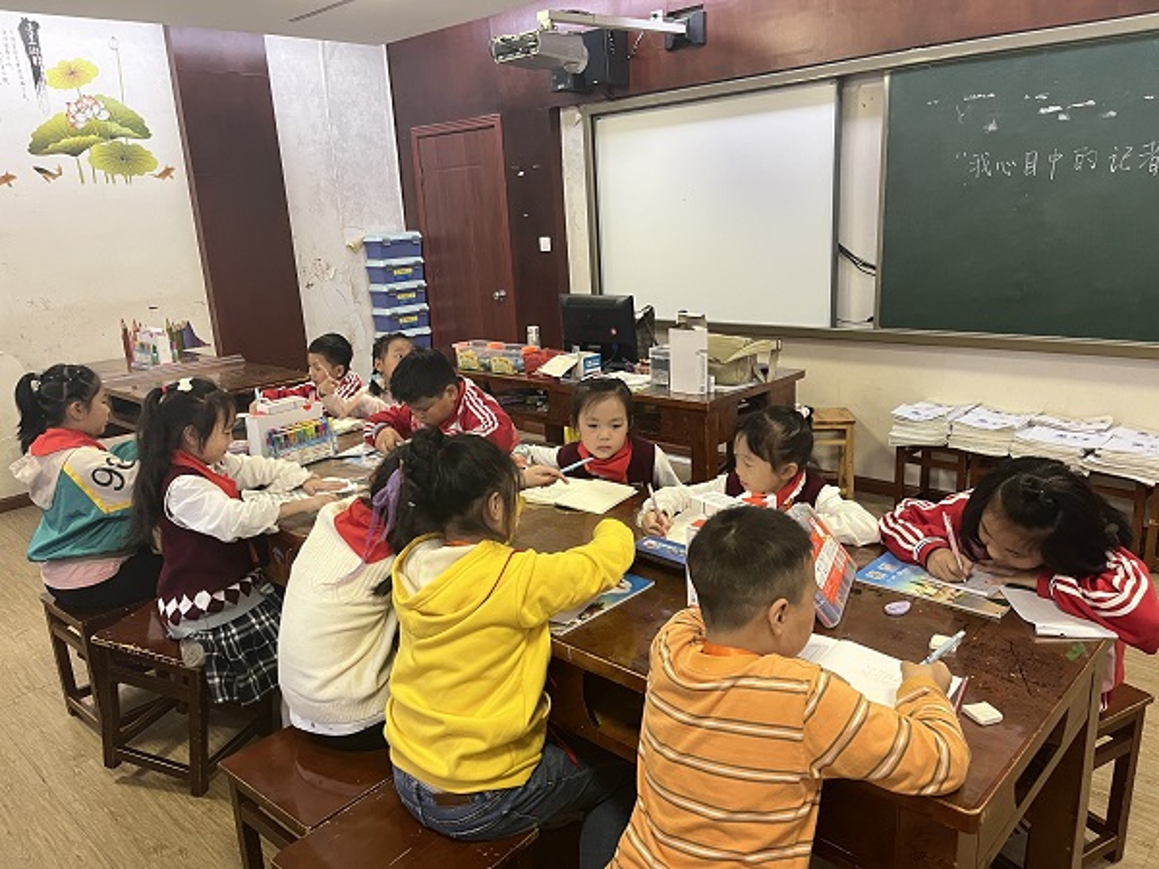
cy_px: 434
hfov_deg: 67.3
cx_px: 580
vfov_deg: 53.1
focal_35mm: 26
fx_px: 871
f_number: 1.6
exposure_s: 1/50
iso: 400
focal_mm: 5.1
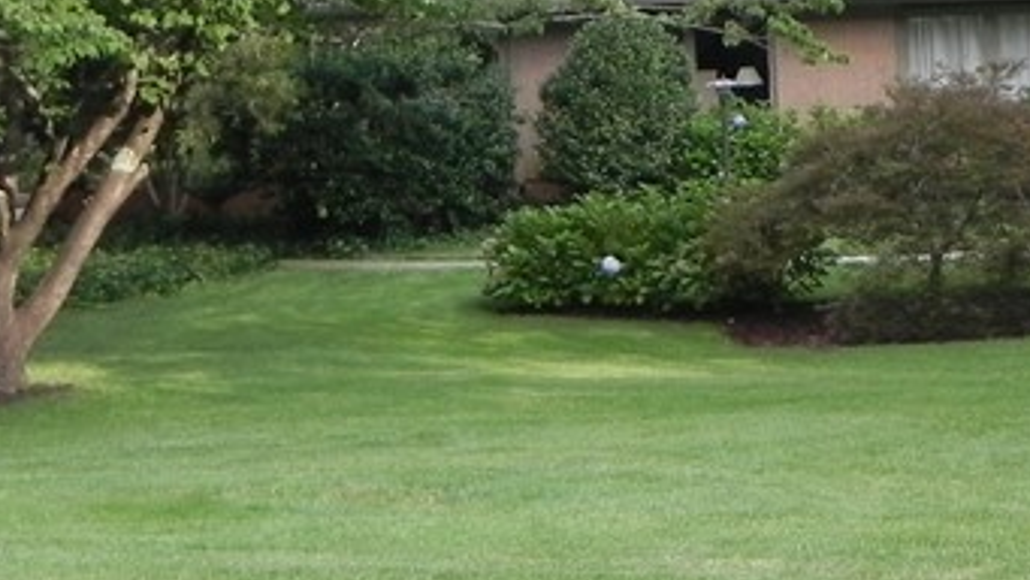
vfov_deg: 14.1
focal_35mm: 85
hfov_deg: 22.5
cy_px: 79
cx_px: 1314
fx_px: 2322
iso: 160
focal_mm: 4.6
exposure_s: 1/333
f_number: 2.8
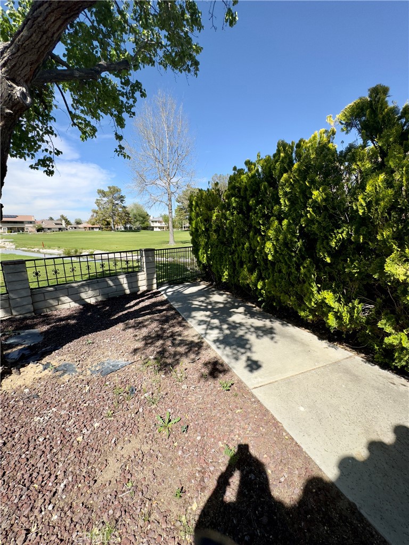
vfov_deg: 102.1
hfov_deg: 85.7
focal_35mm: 14
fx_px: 221
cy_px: 272
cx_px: 204
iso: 40
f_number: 2.2
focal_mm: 2.22
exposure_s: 1/1160
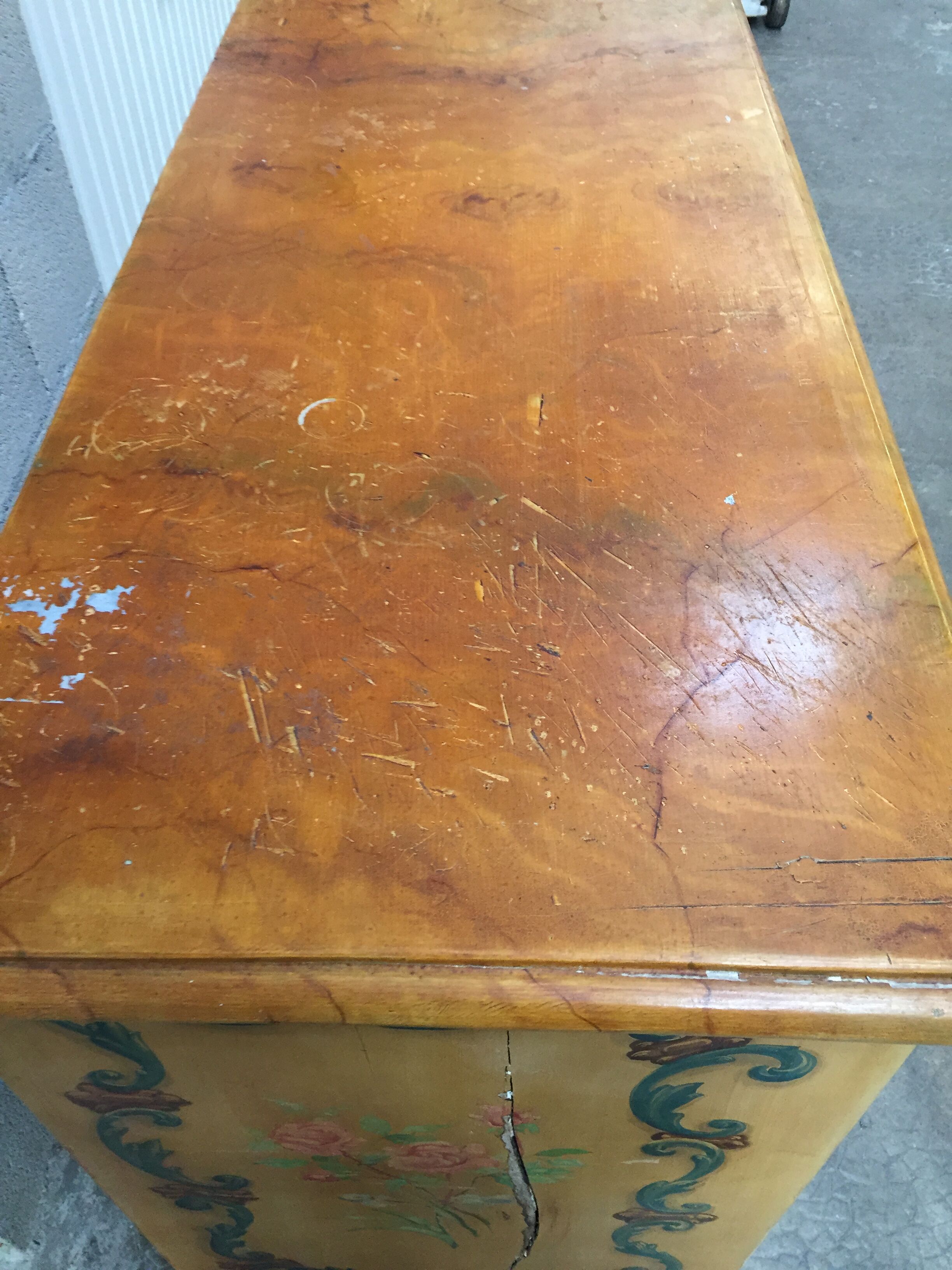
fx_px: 1063
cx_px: 476
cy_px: 635
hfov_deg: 48.2
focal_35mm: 29
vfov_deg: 61.7
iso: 160
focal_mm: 4.15
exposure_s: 1/33
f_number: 2.2
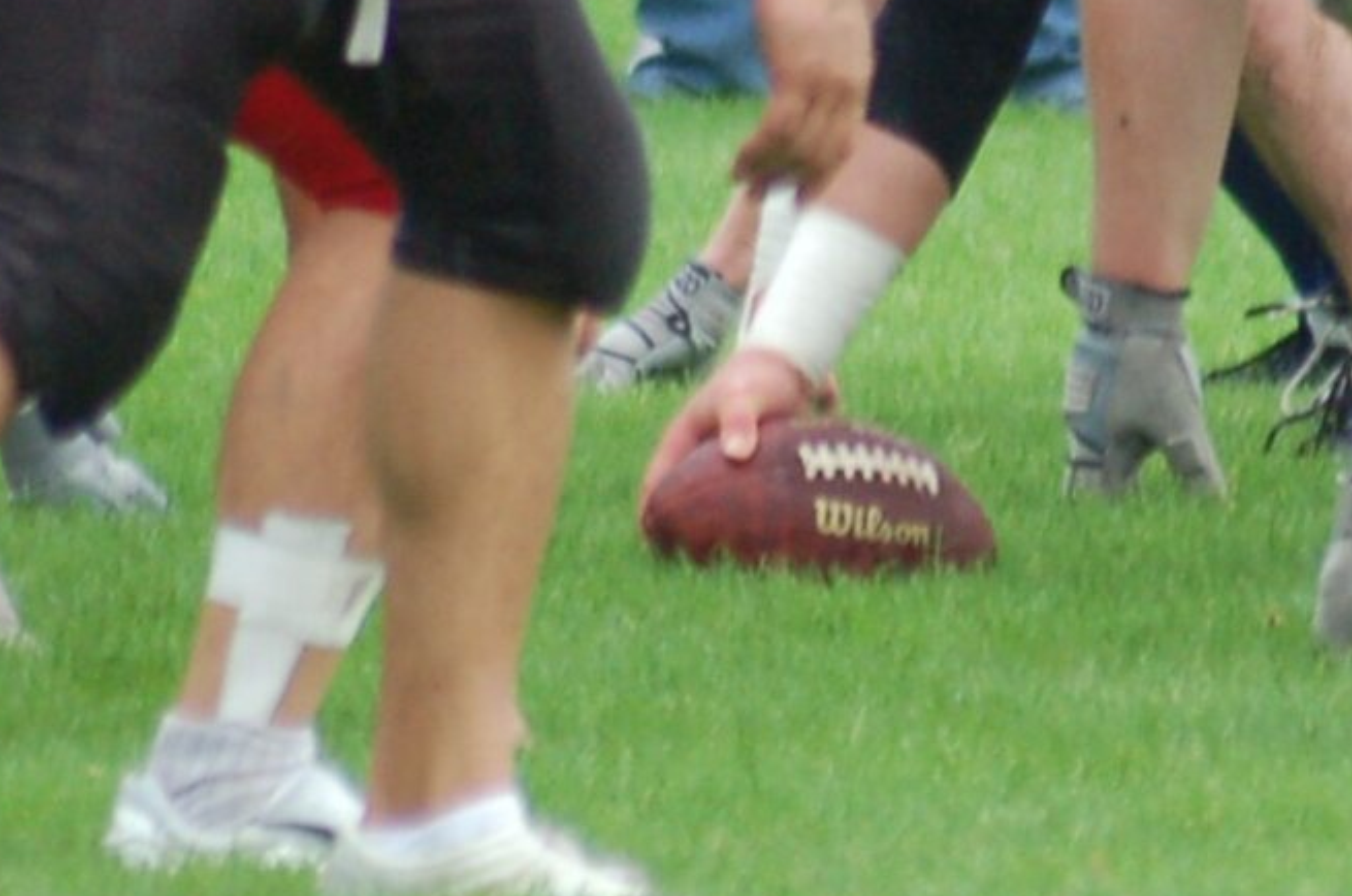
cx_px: 1051
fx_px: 56673
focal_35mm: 1512
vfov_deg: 0.9
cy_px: 19
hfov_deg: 1.4
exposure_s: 1/160
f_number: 5.6
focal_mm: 300
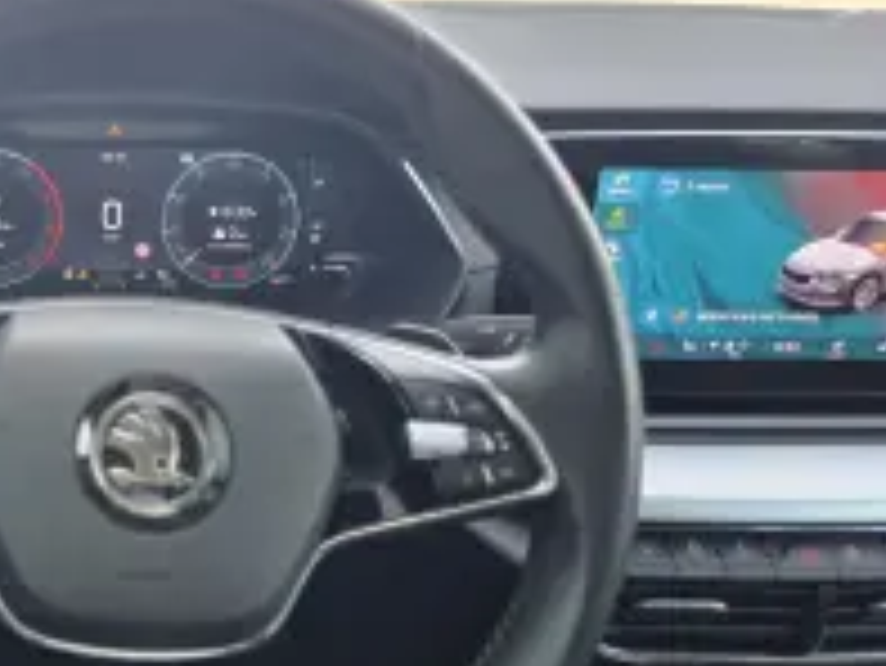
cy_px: 328
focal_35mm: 42
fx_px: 1076
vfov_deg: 34.4
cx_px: 81
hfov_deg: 41.1
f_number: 1.7
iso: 80
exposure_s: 1/180
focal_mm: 6.3
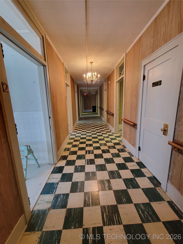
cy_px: 122
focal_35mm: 13
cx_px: 92
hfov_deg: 89.9
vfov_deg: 106.2
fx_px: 92
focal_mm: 2.2
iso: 400
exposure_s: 1/60
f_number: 2.2
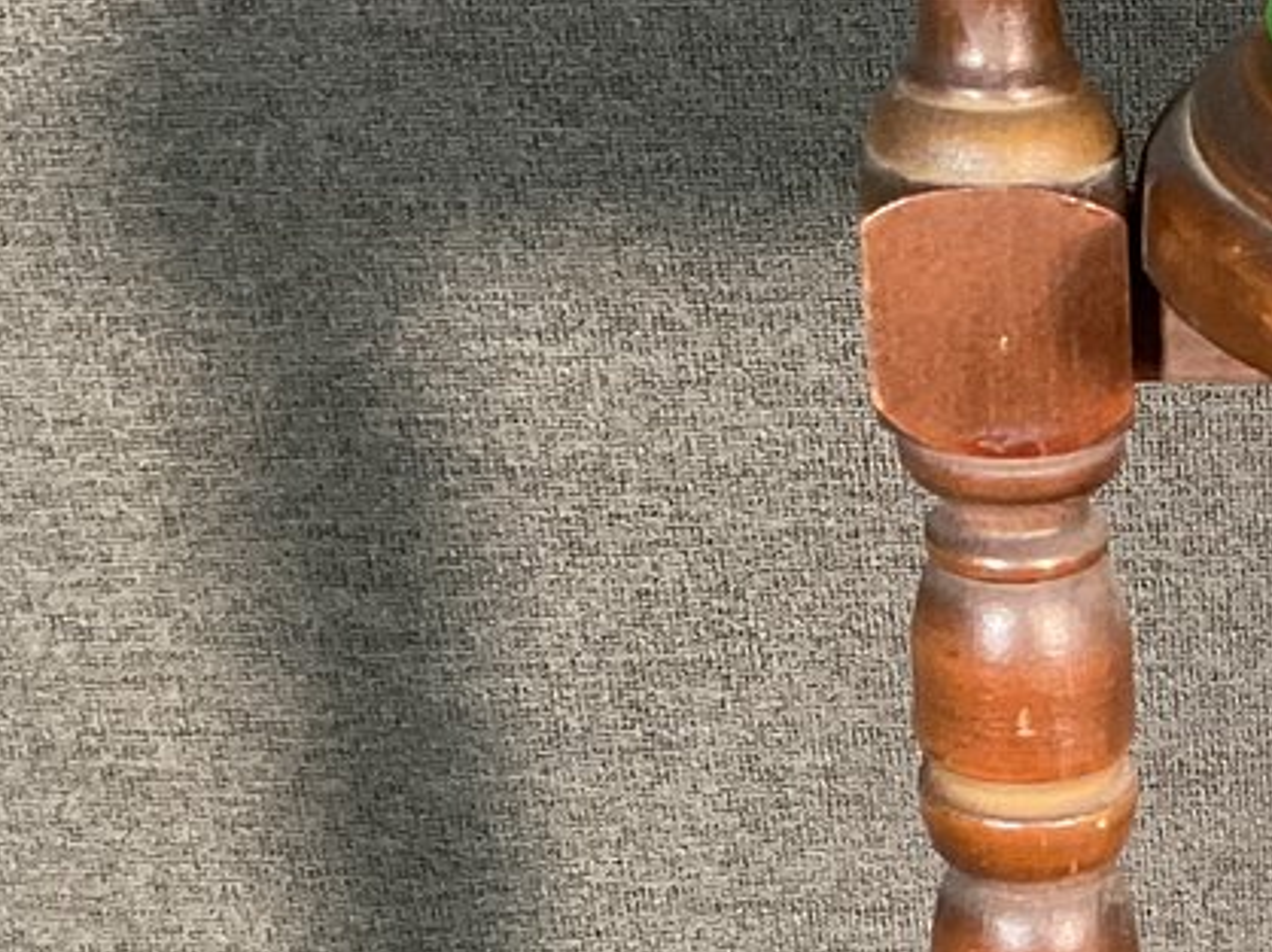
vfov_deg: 13.5
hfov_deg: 17.6
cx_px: 1630
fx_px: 3856
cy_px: 1282
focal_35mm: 105
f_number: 1.8
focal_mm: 3
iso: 250
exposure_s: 1/40
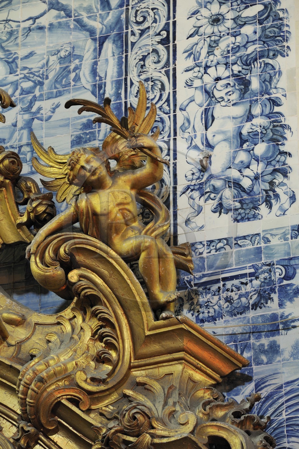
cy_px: 224
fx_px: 2493
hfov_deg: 6.9
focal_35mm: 200
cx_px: 150
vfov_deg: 10.3
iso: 800
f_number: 6.3
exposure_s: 1/8
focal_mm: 200
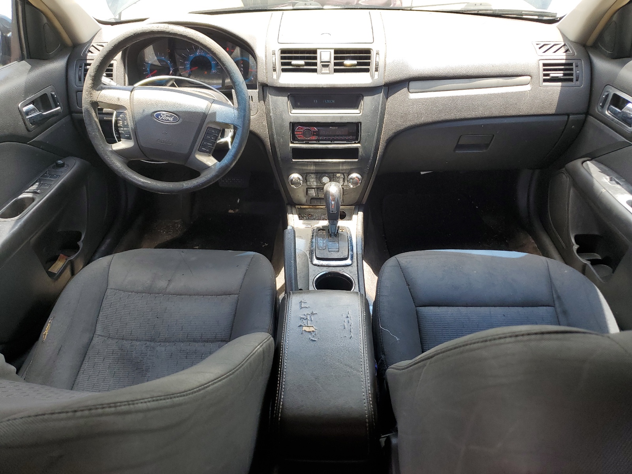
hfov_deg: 67.3
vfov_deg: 53.1
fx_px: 475
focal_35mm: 26
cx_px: 316
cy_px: 237
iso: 50
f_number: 1.5
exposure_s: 1/196
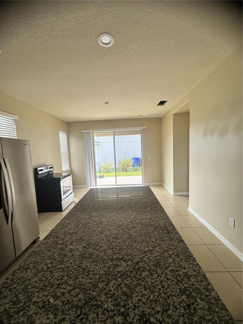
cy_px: 162
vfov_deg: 102.1
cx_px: 122
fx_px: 131
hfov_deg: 85.7
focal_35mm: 14
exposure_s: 1/99
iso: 50
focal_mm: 2.22
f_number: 2.2
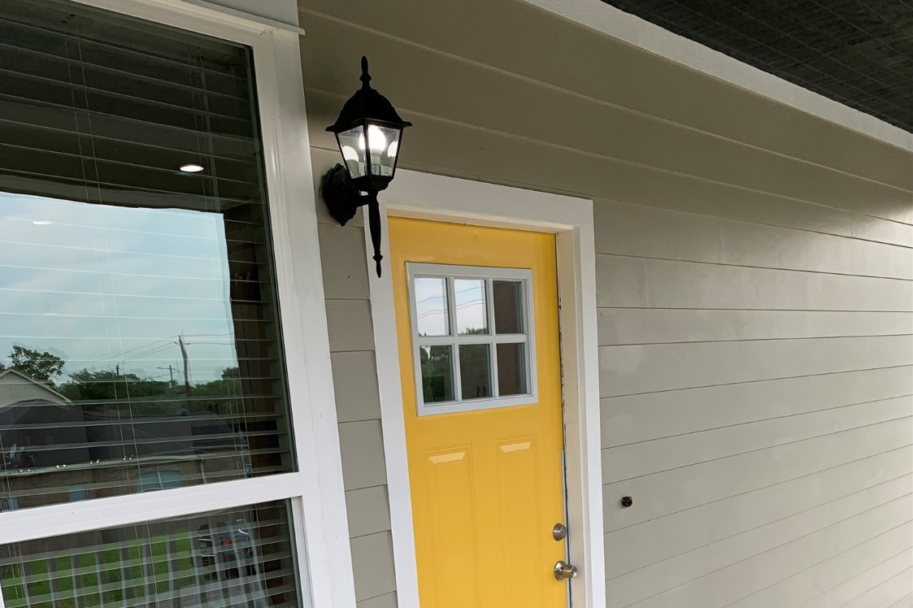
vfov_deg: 32.7
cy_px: 623
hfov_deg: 51.9
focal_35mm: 37
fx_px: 938
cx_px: 446
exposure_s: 1/388
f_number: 1.8
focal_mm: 4.25
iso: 25
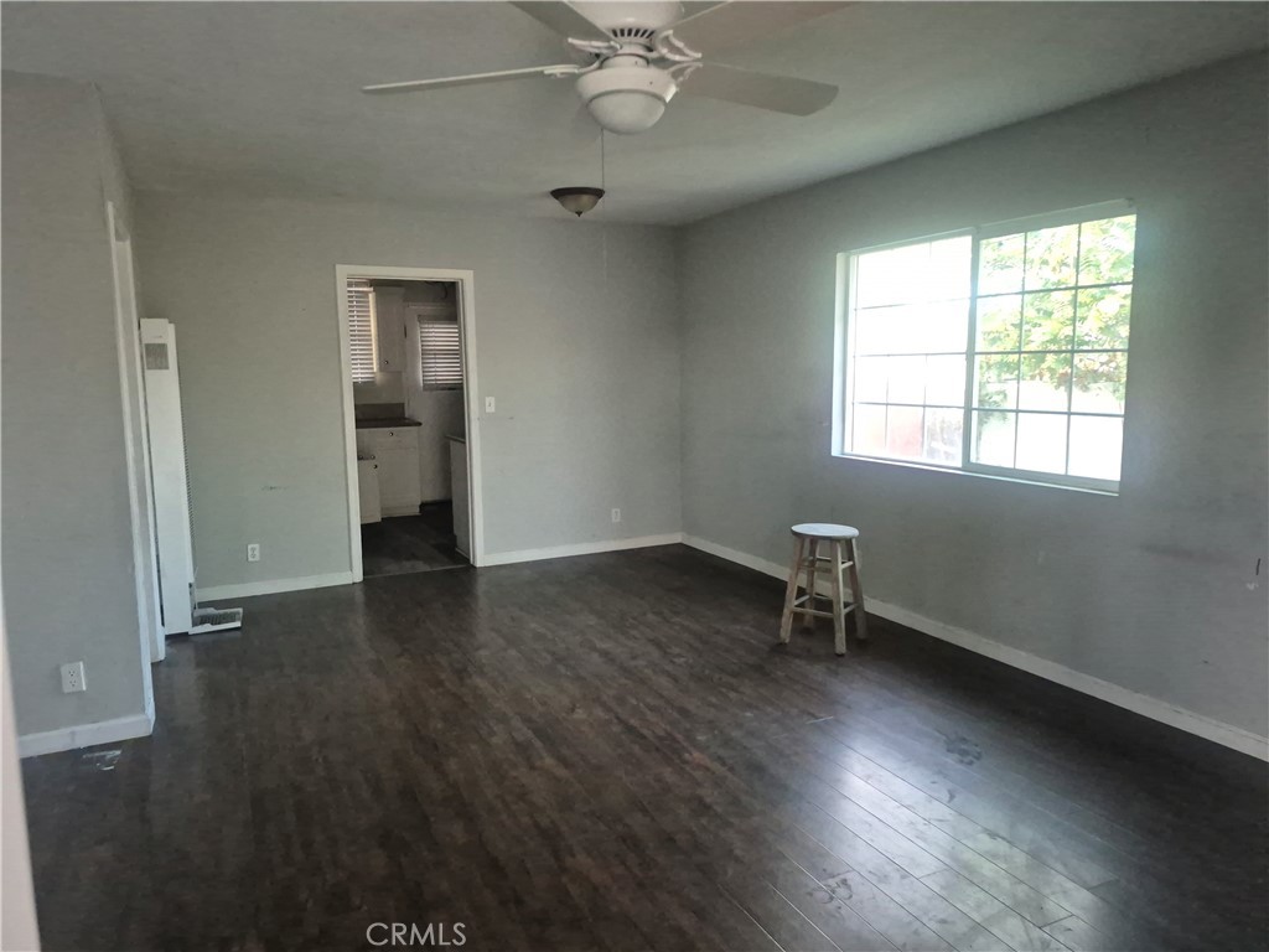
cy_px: 476
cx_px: 634
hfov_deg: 73.9
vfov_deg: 58.9
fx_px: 843
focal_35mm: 23
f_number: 1.8
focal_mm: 5.4
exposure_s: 1/120
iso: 640
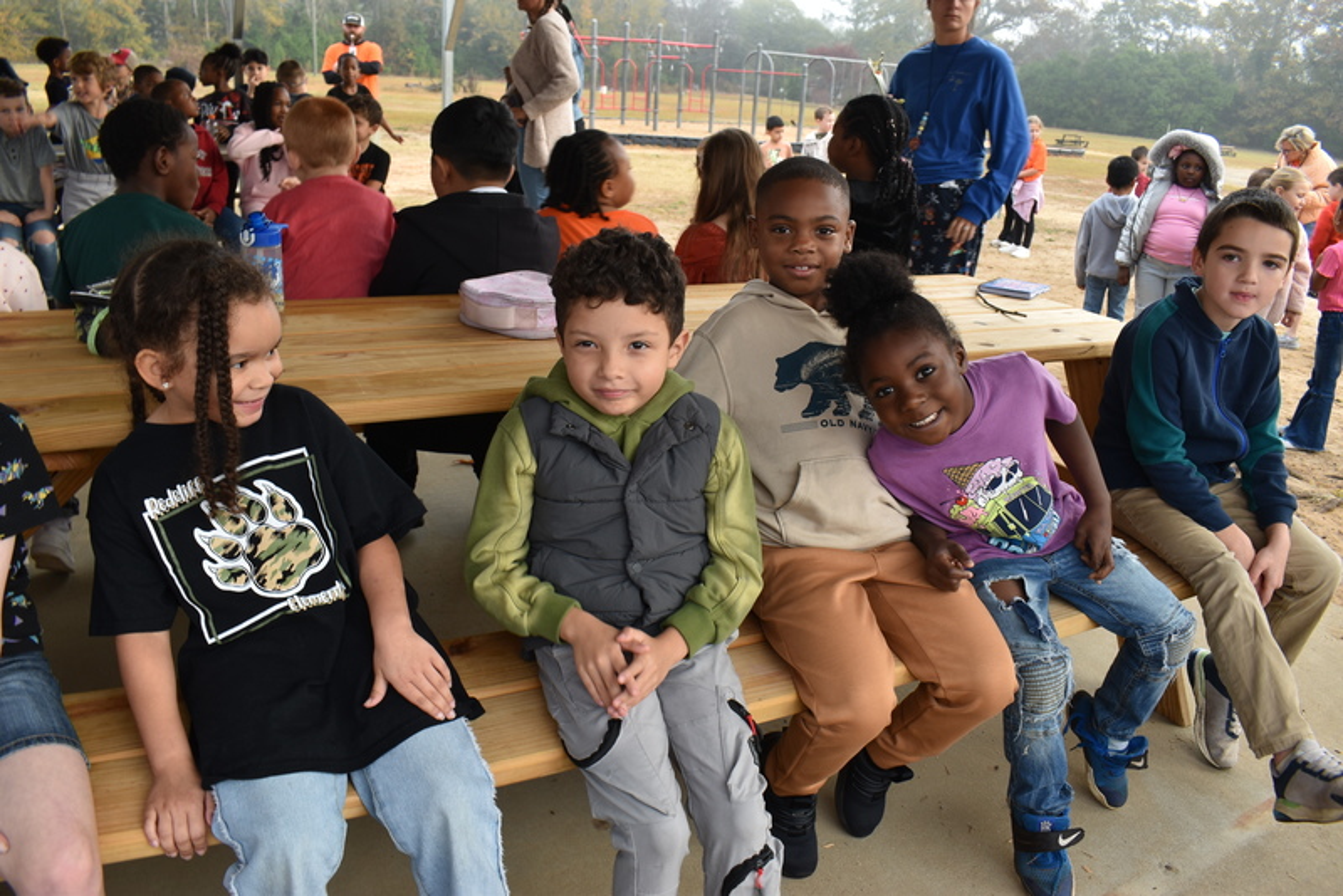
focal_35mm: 27
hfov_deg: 67.4
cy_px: 448
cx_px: 672
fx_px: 1008
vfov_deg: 48.0
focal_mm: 18
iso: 100
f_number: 7.1
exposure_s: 1/40
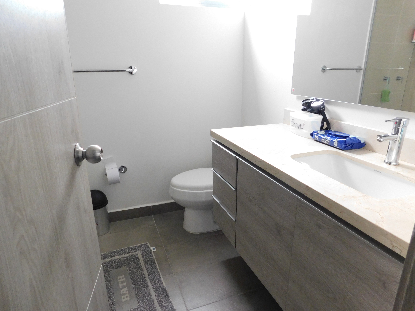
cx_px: 208
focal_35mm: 23
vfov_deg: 58.9
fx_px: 276
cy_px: 156
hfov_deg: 73.9
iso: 360
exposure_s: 1/30
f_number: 3
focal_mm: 4
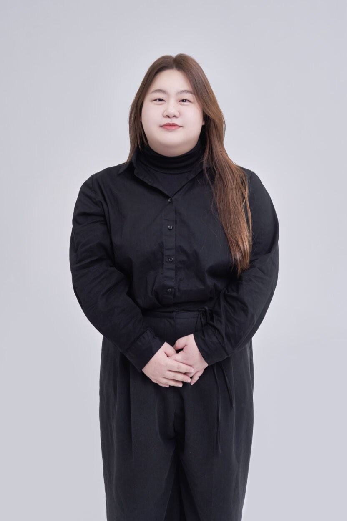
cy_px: 260
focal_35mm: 42
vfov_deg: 46.4
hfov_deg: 31.9
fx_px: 607
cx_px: 174
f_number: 7.1
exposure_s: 1/125
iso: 400
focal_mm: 42
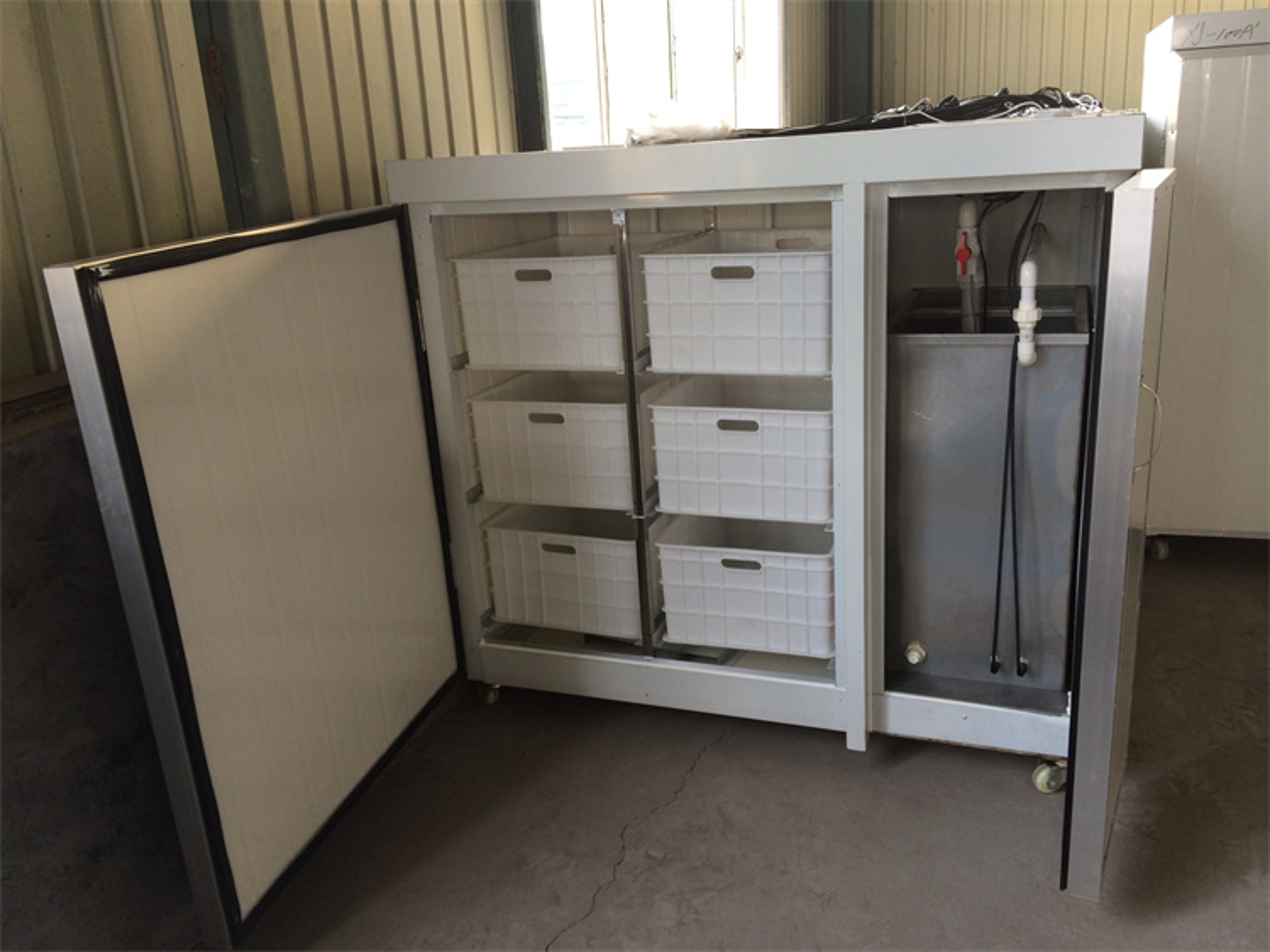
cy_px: 476
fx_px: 1100
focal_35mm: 30
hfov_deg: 60.0
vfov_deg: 46.8
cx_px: 635
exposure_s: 1/40
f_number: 2.2
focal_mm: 4.12
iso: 40
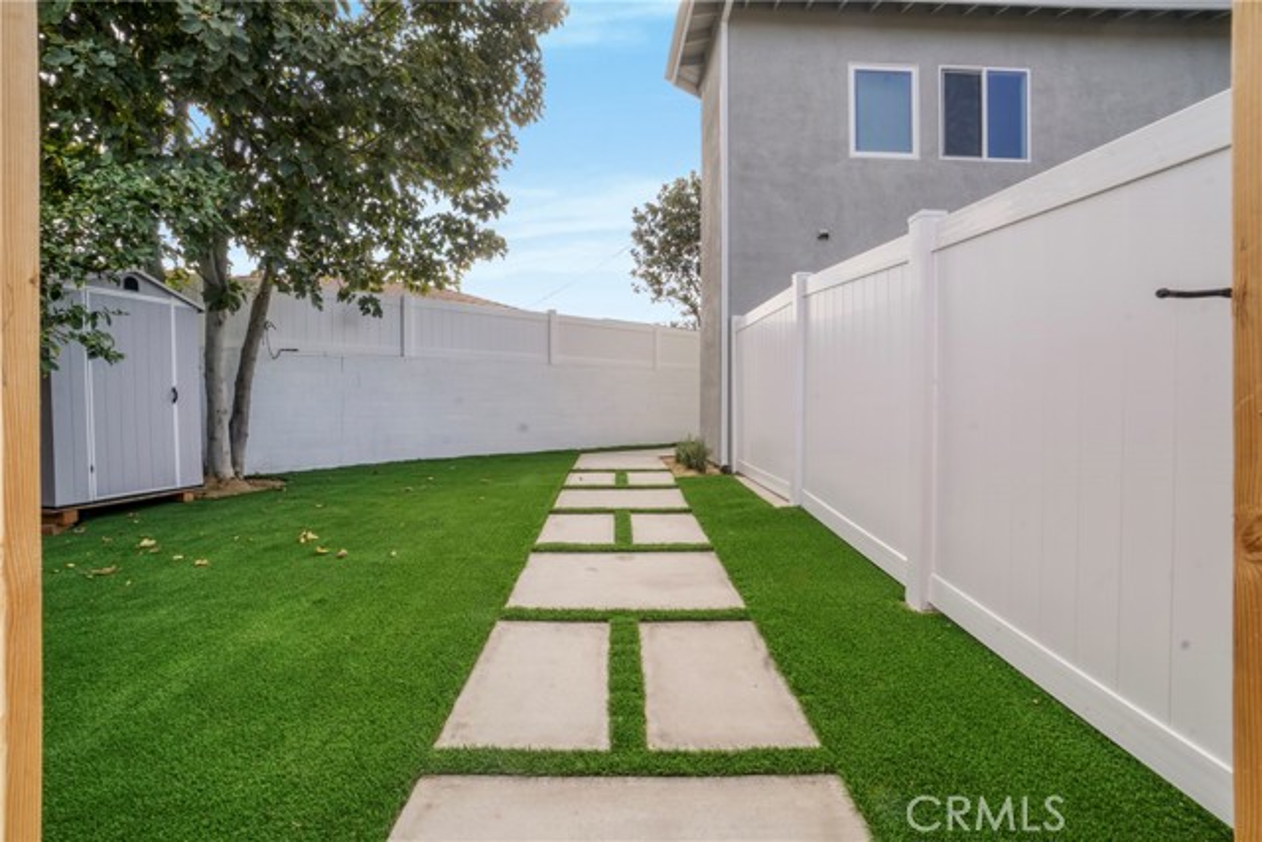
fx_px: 526
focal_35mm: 15
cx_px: 631
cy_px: 421
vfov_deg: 77.4
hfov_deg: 100.4
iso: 400
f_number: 18
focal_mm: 10
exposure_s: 1/25
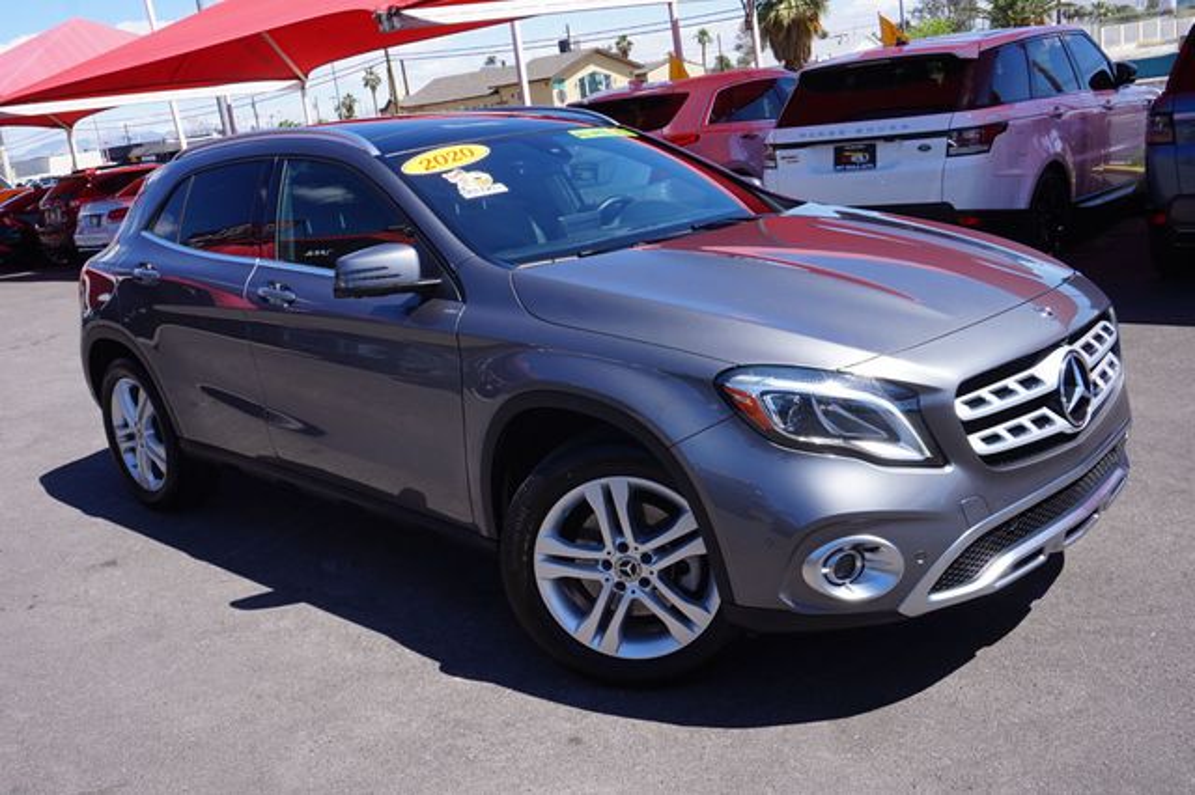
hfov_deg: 55.1
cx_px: 598
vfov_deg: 38.3
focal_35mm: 34
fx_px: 1145
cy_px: 398
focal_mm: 23
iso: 100
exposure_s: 1/80
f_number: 13
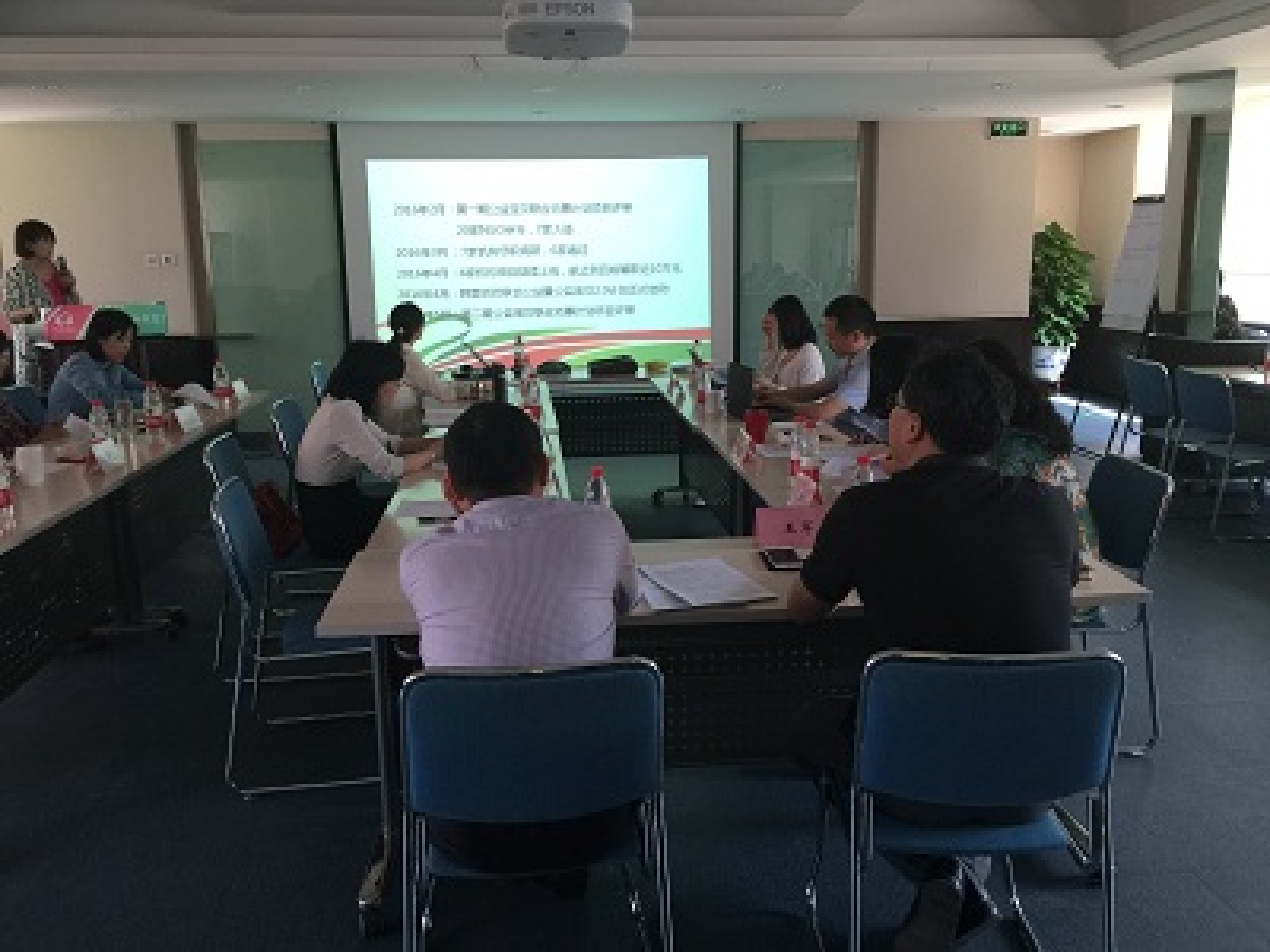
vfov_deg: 48.2
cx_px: 635
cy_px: 476
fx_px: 1064
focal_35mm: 29
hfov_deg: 61.7
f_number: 2.2
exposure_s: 1/33
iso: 64
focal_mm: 4.15
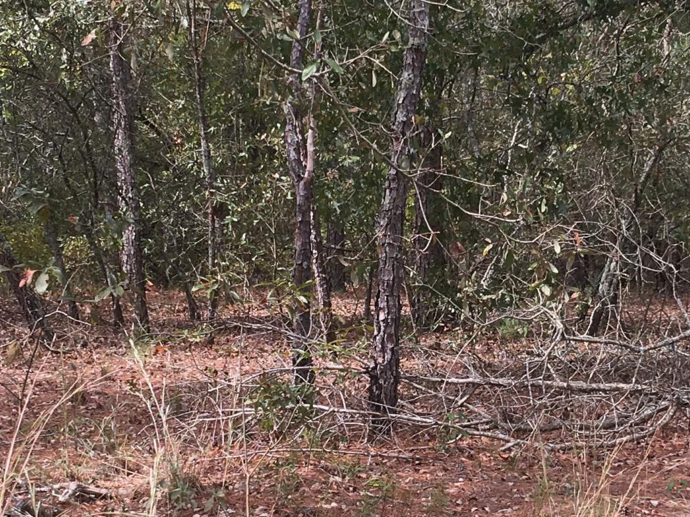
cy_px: 335
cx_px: 437
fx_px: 1674
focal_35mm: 84
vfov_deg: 17.5
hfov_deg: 23.2
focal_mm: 4.15
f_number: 2.2
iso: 25
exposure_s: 1/379
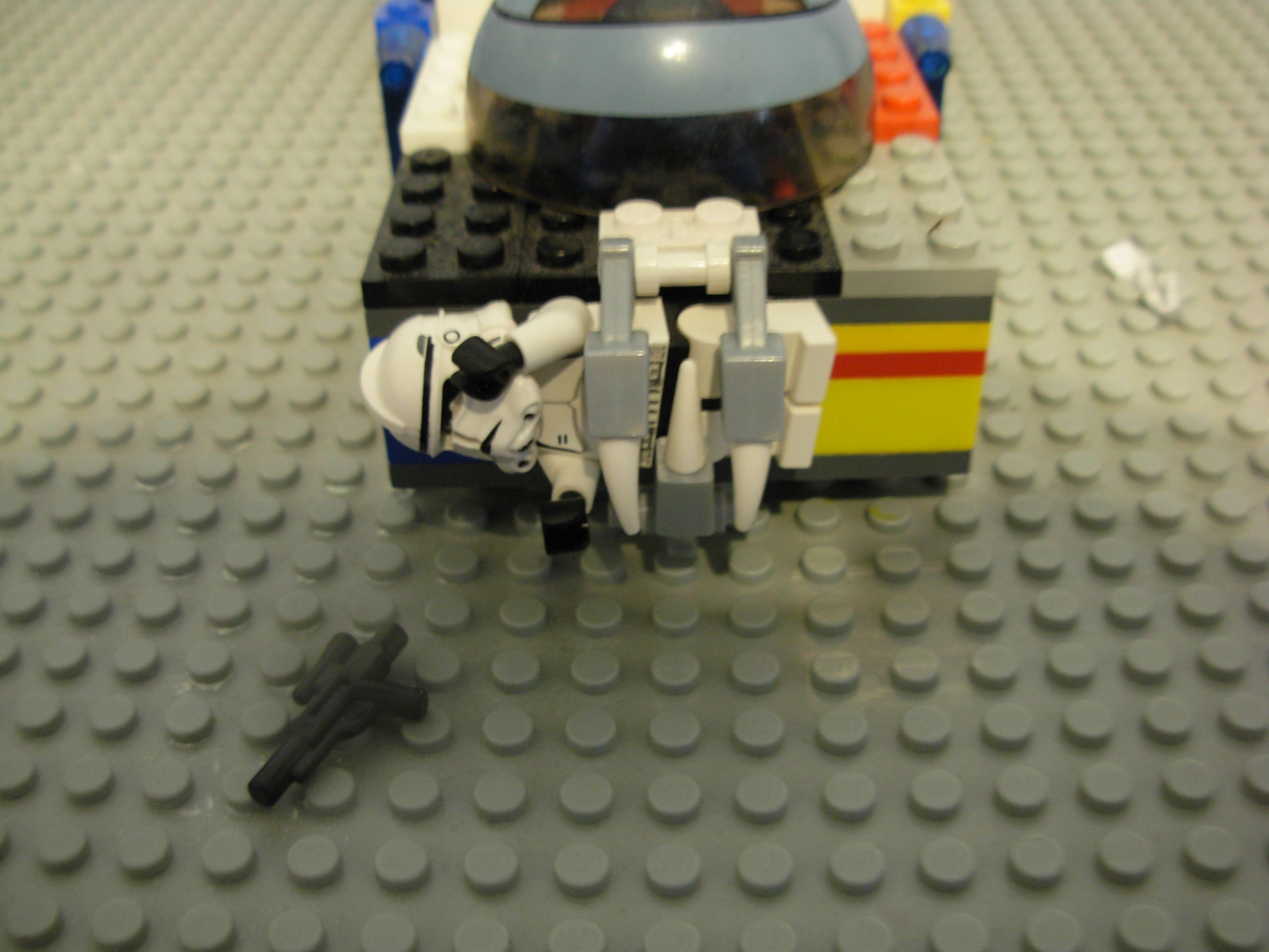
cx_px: 634
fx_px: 1393
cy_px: 476
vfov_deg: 37.7
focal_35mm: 38
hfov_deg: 49.0
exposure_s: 1/3.4
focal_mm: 6.3
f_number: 2.9
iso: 200
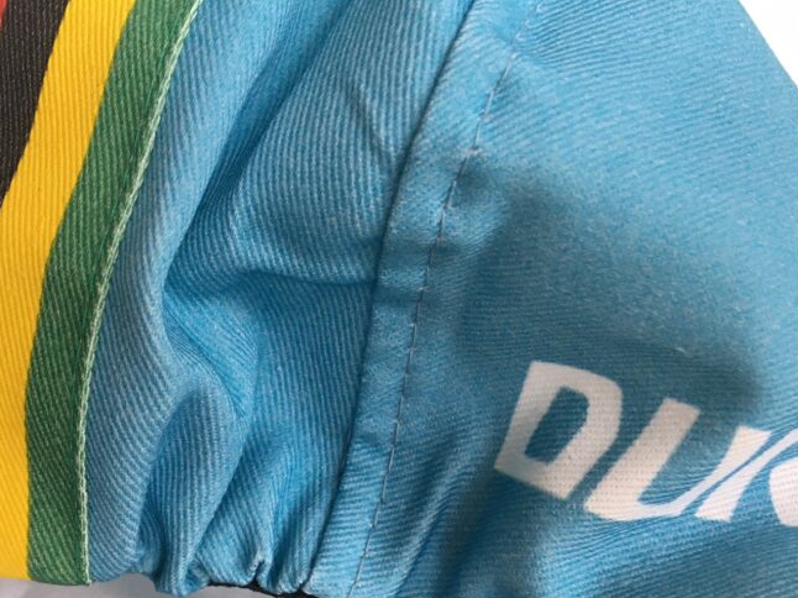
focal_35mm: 46
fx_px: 1060
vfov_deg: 31.4
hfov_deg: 41.1
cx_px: 337
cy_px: 374
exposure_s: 1/33
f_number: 2.2
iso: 40
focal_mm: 4.15
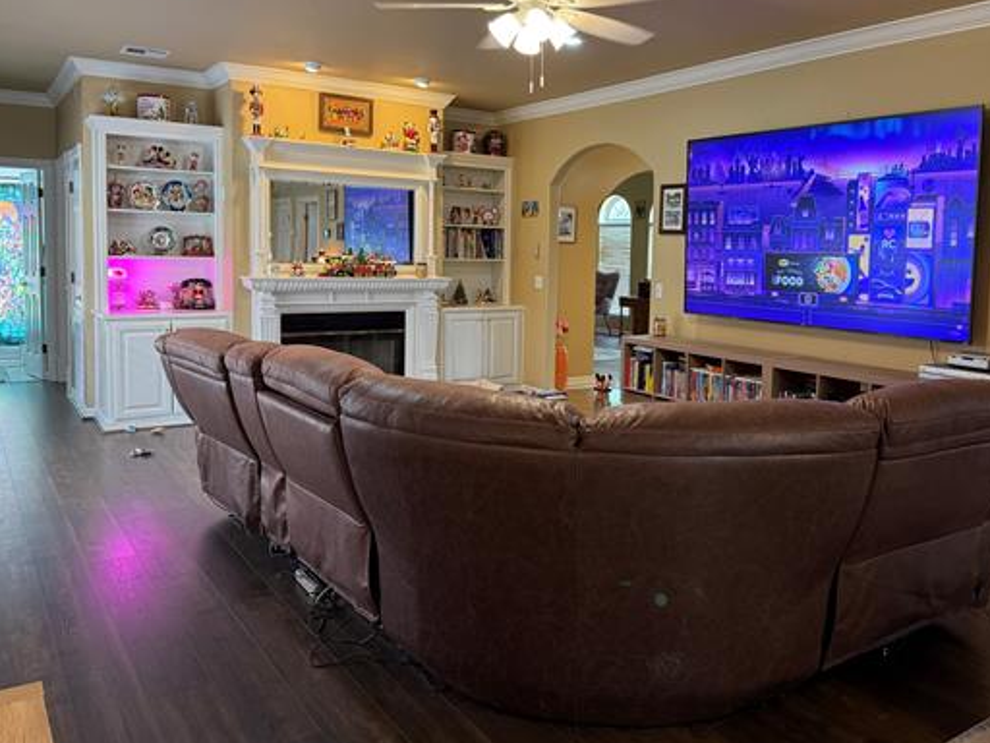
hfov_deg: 59.4
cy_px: 310
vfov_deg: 46.6
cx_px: 599
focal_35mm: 30
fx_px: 858
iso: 200
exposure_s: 1/60
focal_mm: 6.76
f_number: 1.78
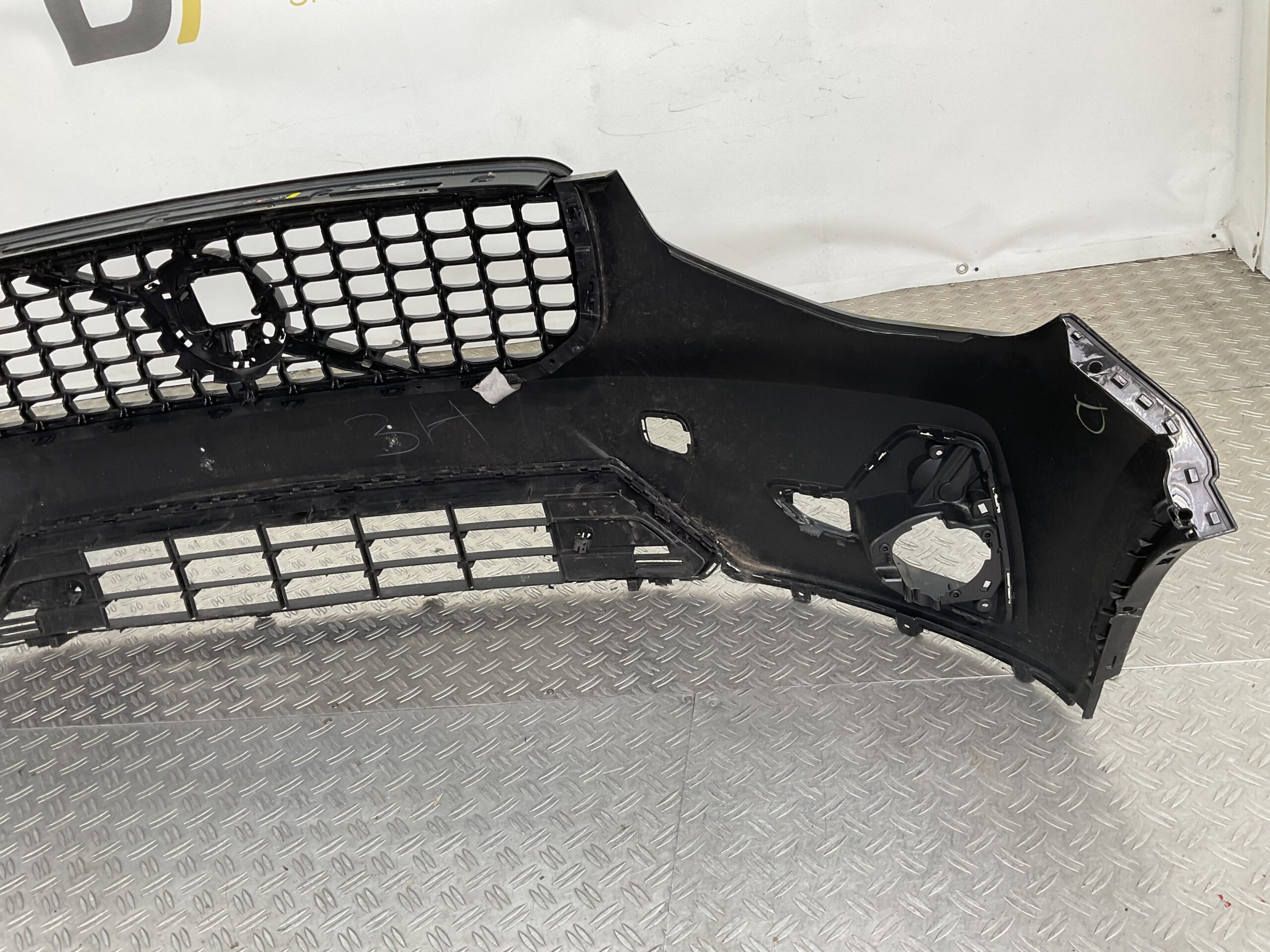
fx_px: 1064
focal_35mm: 29
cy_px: 476
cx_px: 635
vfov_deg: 48.2
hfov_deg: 61.7
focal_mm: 3
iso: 20
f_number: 1.8
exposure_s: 1/100
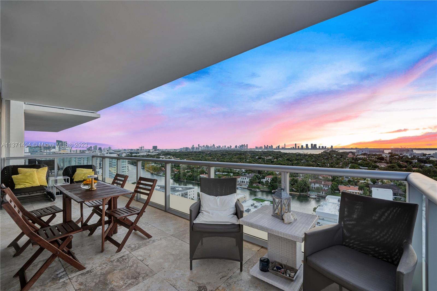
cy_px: 146
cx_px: 218
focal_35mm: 14
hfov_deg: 104.3
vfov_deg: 81.1
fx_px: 170
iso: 160
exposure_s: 1/60
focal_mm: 14
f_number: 4
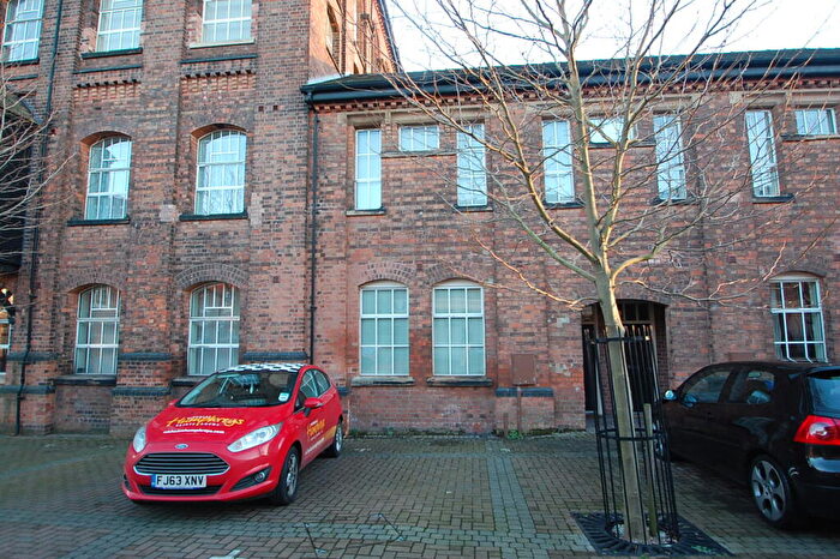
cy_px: 280
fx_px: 420
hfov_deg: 90.0
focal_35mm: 18
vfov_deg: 67.3
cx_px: 420
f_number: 4
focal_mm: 12
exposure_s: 1/60
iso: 400
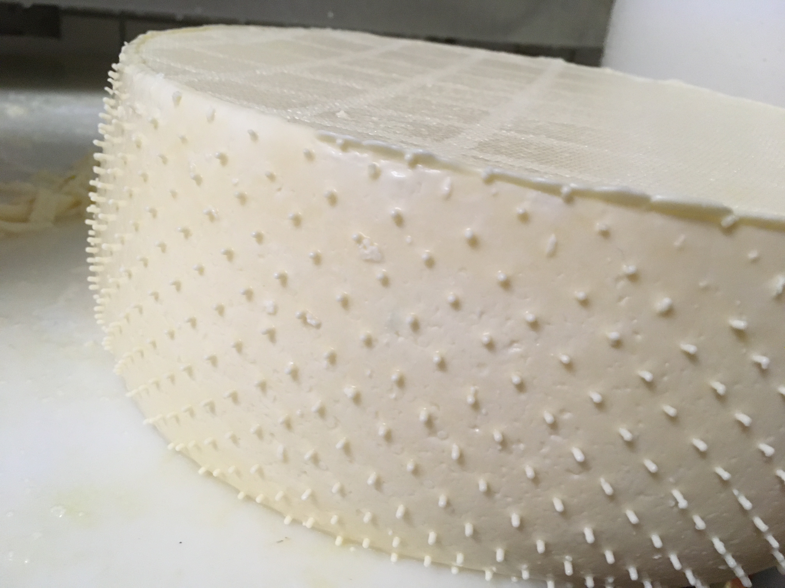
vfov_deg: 48.2
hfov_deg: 61.7
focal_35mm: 29
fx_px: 658
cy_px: 294
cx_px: 392
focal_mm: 4.15
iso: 200
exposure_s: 1/20
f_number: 2.2
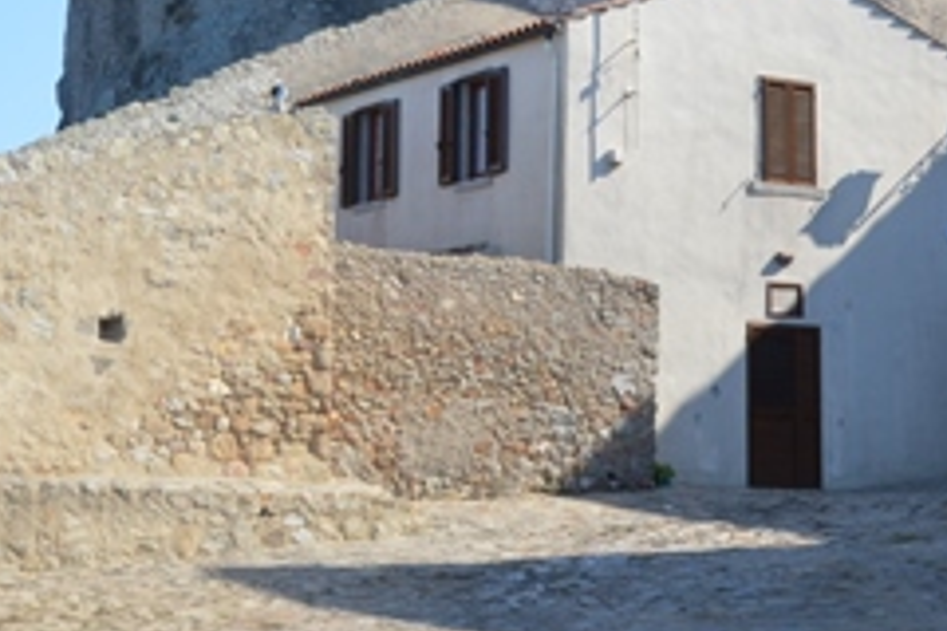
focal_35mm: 90
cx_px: 434
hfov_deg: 22.6
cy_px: -12
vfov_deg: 14.9
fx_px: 2367
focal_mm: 18
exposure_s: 1/250
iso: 100
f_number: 8
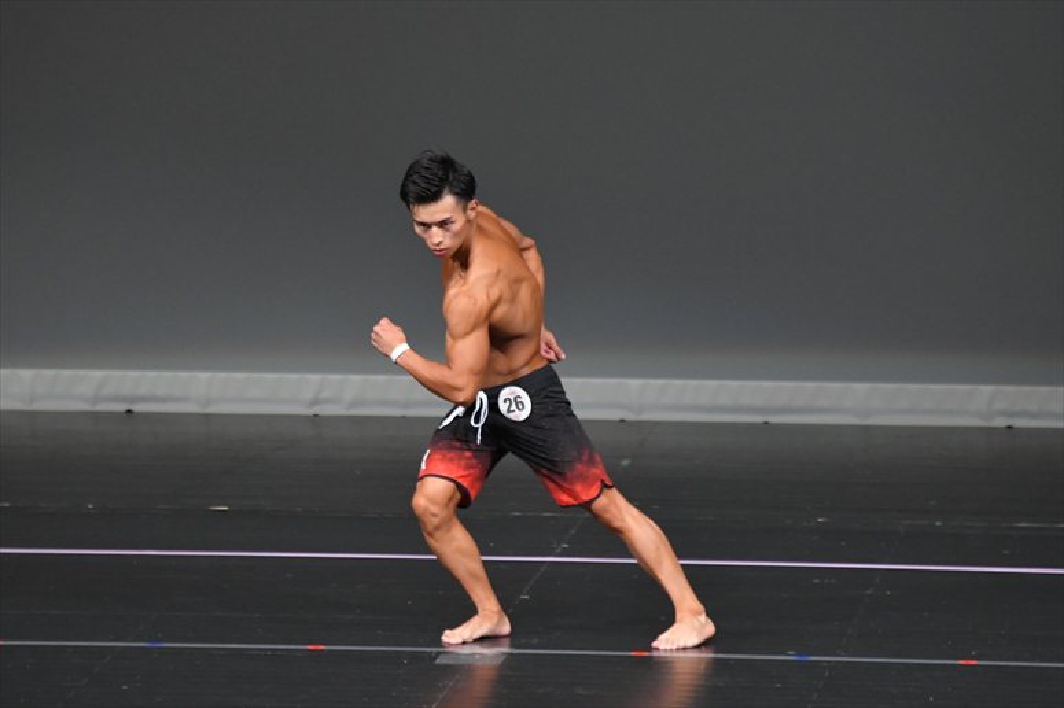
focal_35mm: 345
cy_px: 354
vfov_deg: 4.0
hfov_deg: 6.0
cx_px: 532
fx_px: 10192
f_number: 5.6
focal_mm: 230
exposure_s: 1/400
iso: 4000
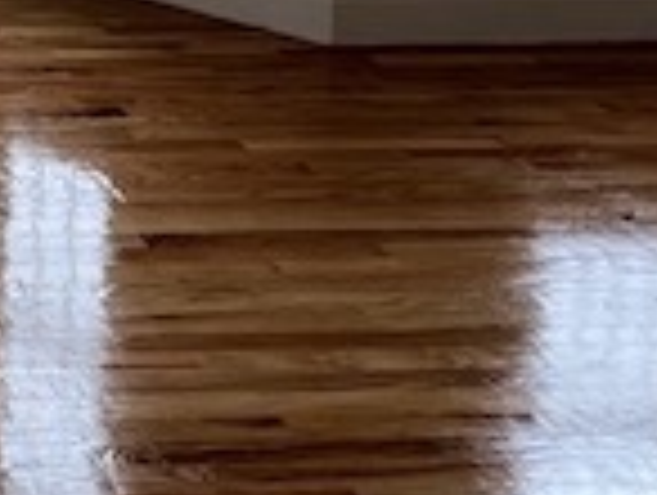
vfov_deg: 17.2
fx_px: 1350
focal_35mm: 71
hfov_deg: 21.0
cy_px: -387
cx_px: -446
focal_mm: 1.57
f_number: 1.8
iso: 32
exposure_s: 1/120
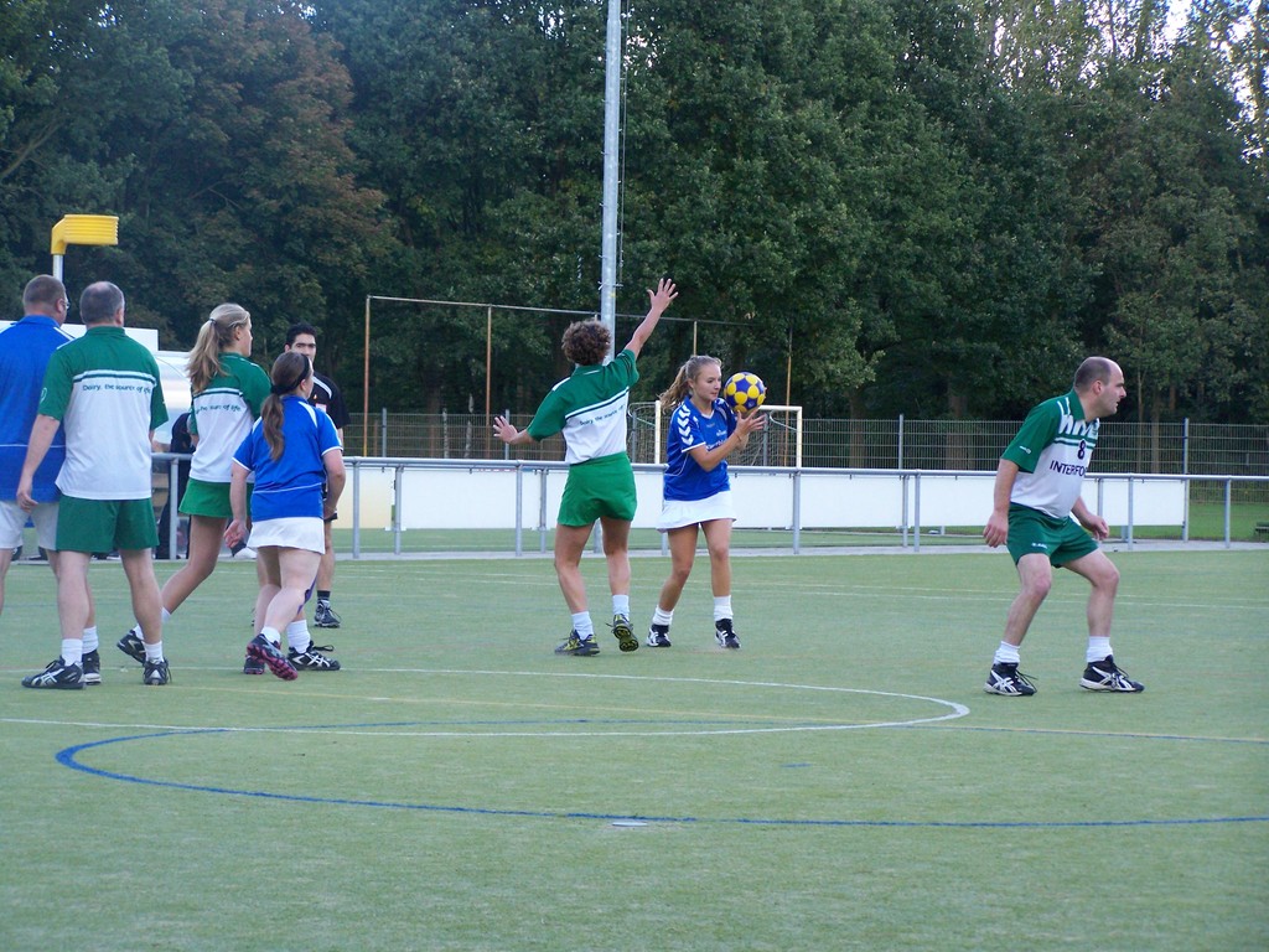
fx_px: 4692
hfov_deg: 15.4
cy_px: 476
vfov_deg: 11.6
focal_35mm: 128
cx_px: 634
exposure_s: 1/320
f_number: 3.3
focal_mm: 21.2
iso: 160
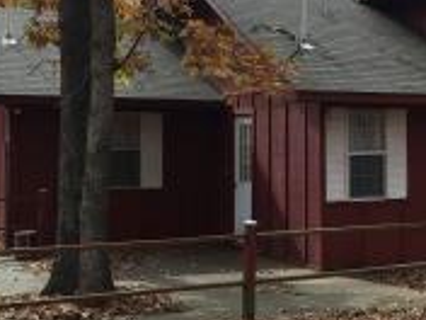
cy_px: 148
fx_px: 812
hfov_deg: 27.9
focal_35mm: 66
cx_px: 411
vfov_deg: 22.2
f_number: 2.2
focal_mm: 4.15
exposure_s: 1/444
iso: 25
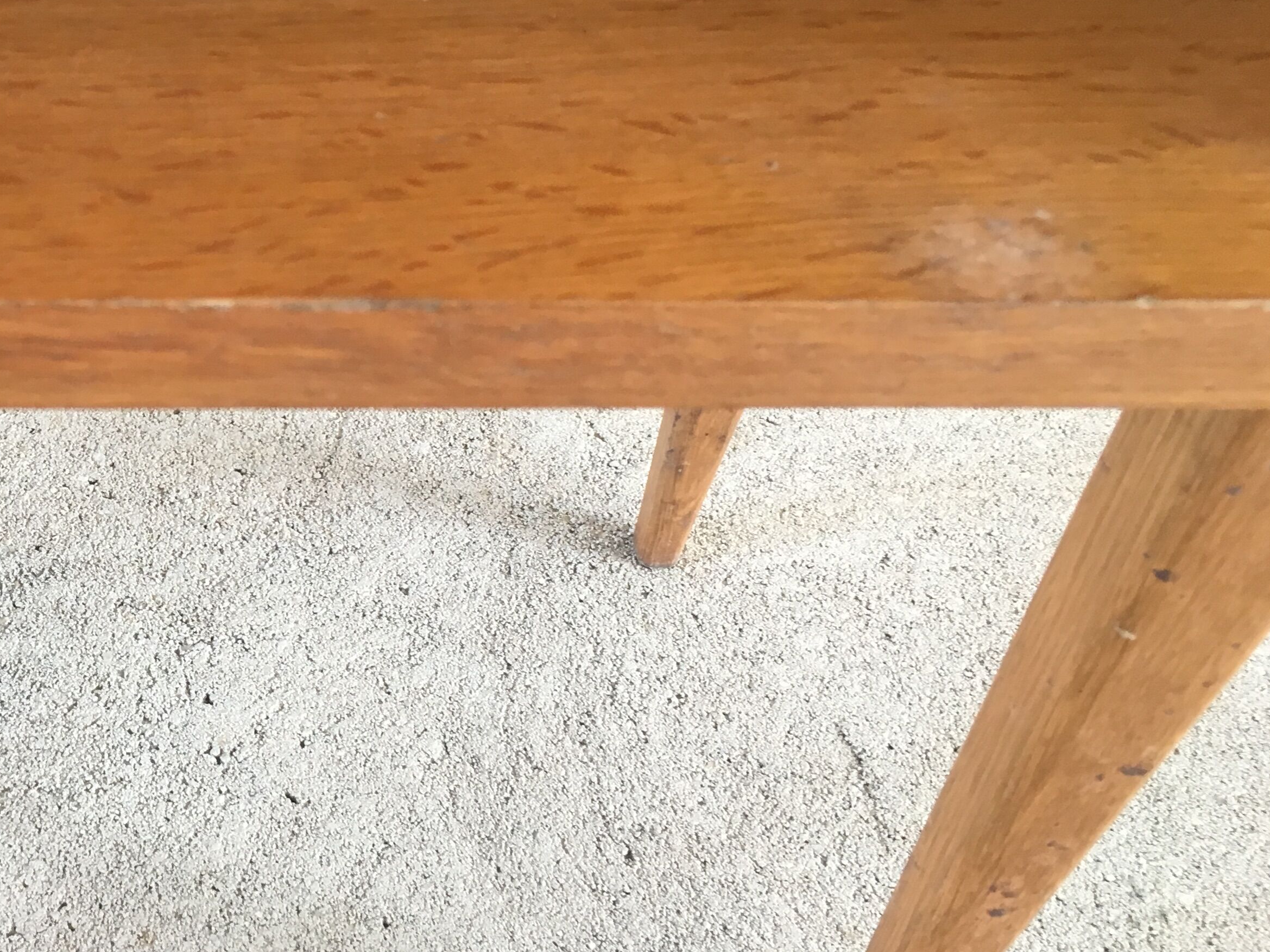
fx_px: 1834
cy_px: 441
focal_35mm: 50
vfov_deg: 29.1
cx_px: 183
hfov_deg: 36.3
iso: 100
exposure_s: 1/33
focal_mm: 4.15
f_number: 2.2
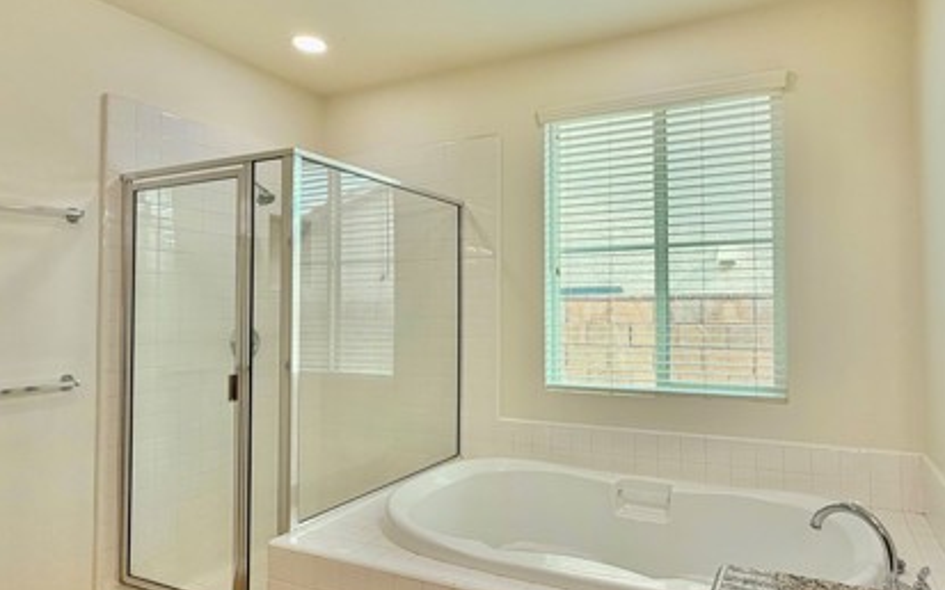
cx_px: 547
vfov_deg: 53.0
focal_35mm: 23
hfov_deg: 76.6
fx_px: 592
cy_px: 288
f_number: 2.2
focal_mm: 2.22
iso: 50
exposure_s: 1/120
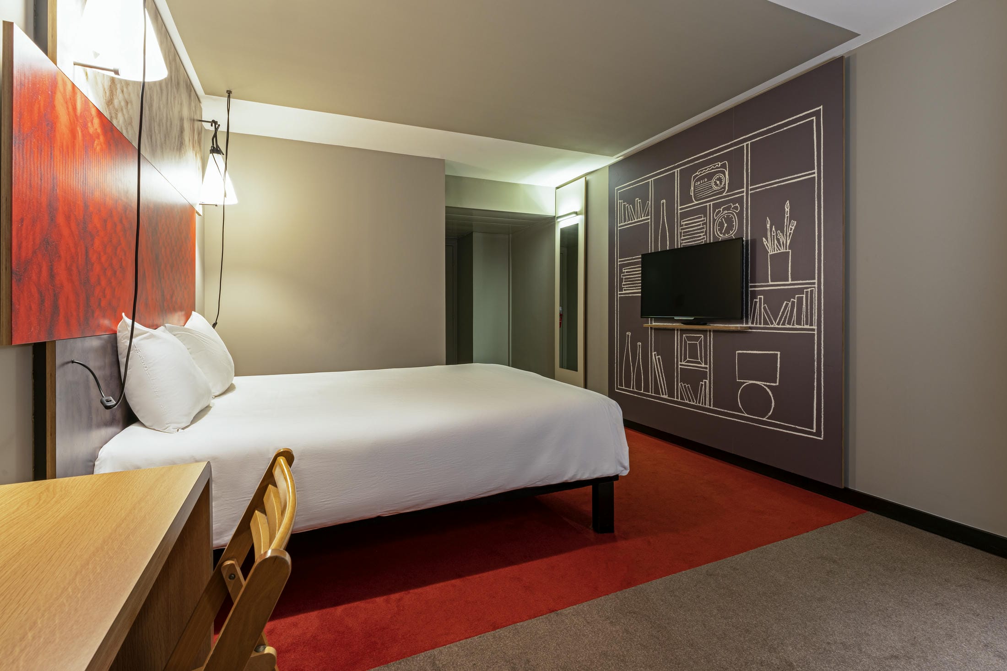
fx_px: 450
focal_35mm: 16
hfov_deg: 96.4
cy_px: 336
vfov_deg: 73.4
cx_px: 504
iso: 100
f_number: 14
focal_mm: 16.1
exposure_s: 3.2
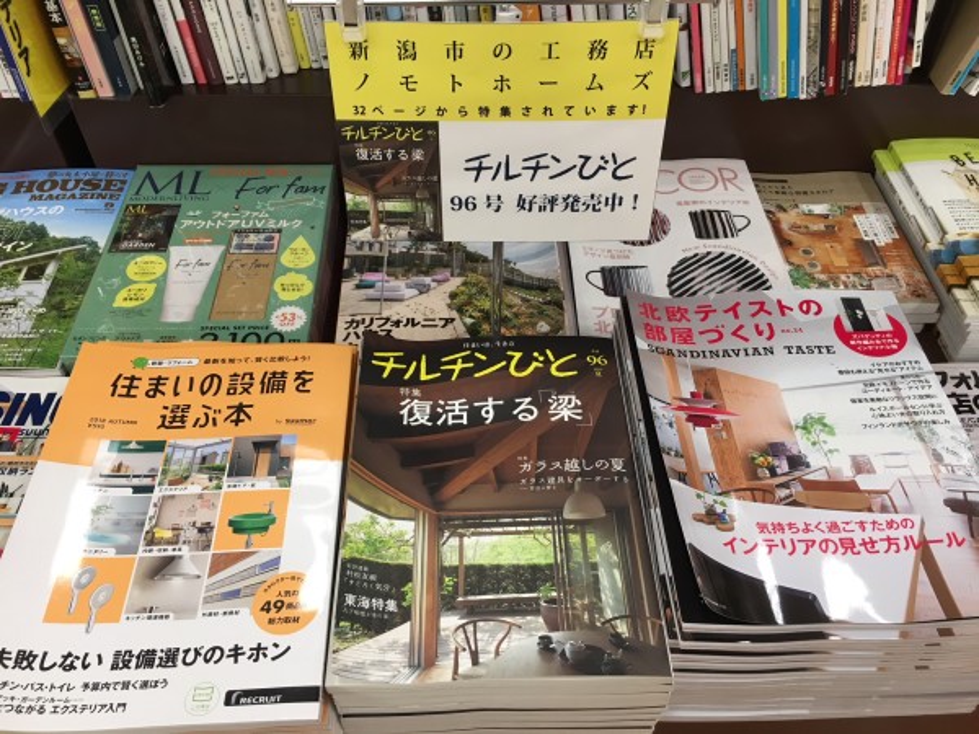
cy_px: 367
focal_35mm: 29
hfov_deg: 61.7
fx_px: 820
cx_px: 490
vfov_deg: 48.2
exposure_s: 1/30
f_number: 2.2
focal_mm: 4.15
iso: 32
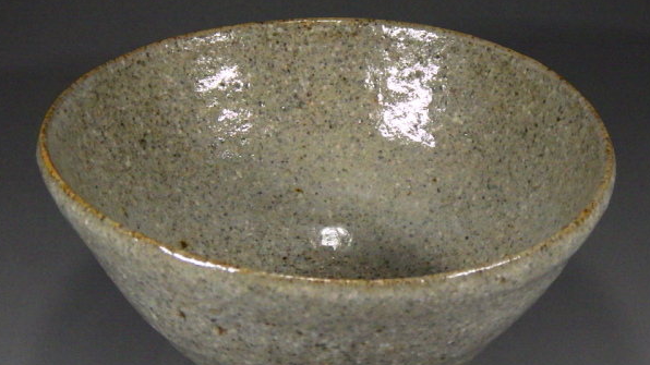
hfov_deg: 19.5
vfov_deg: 11.0
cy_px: 194
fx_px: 1896
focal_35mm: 110
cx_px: 341
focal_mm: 16.7
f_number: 5
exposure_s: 1/80
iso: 400
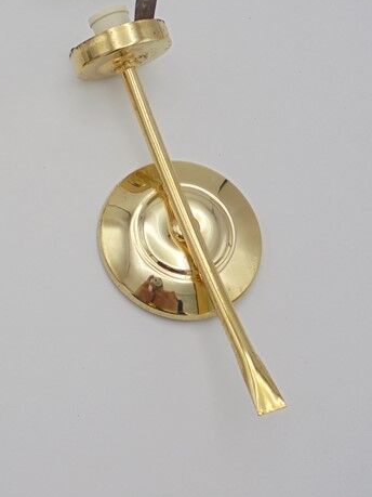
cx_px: 36
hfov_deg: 27.5
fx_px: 731
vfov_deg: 36.9
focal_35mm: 51
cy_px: 146
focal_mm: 4.6
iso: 100
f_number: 3.5
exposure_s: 1/400
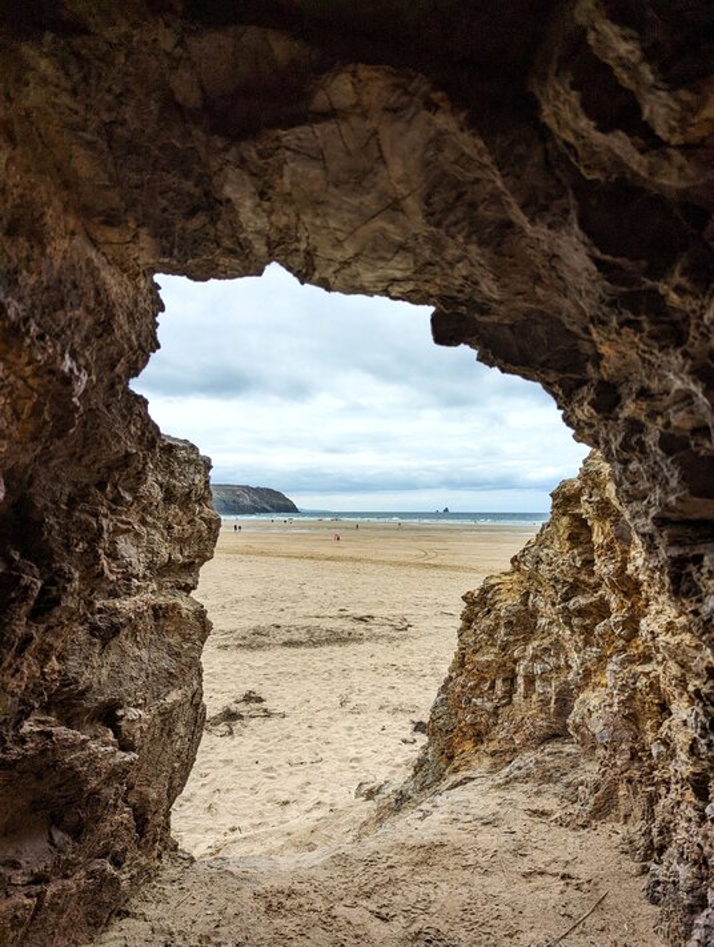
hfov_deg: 57.0
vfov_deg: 71.5
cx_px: 357
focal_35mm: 24
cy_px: 474
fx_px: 658
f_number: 1.85
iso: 61
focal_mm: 6.81
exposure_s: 1/1595
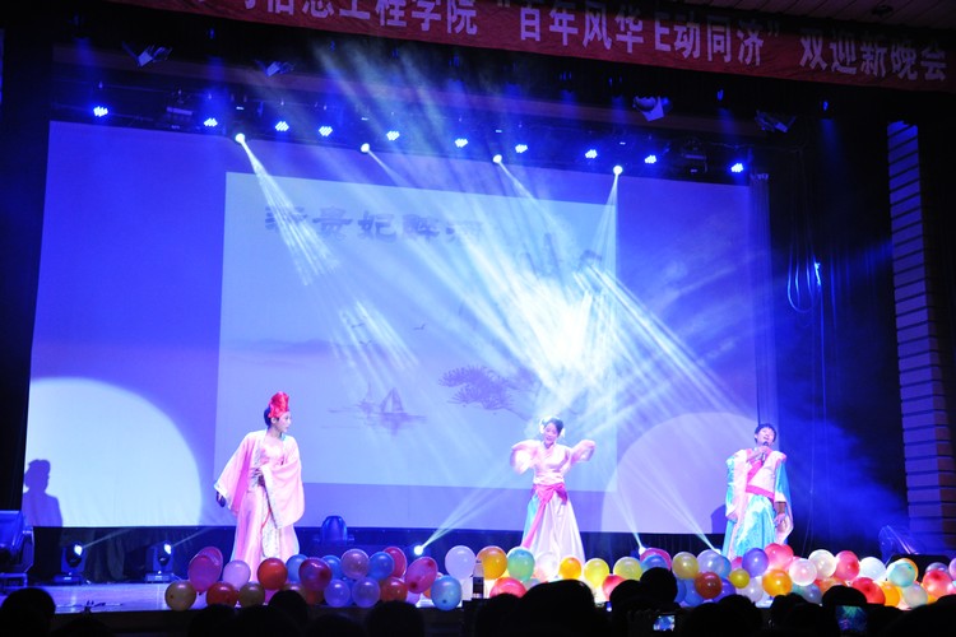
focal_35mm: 48
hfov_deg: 41.1
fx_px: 1275
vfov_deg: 28.1
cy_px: 318
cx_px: 478
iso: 800
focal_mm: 32
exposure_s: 1/40
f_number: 4.2
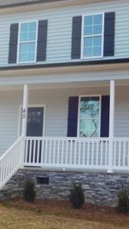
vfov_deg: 28.9
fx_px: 445
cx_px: 79
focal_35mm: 73
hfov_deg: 16.5
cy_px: 95
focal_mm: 6.3
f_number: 3.5
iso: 125
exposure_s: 1/320
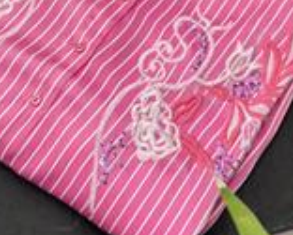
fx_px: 1076
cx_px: 207
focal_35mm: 124
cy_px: 80
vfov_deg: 12.4
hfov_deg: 15.5
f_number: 1.78
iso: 64
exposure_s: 1/50
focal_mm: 6.86
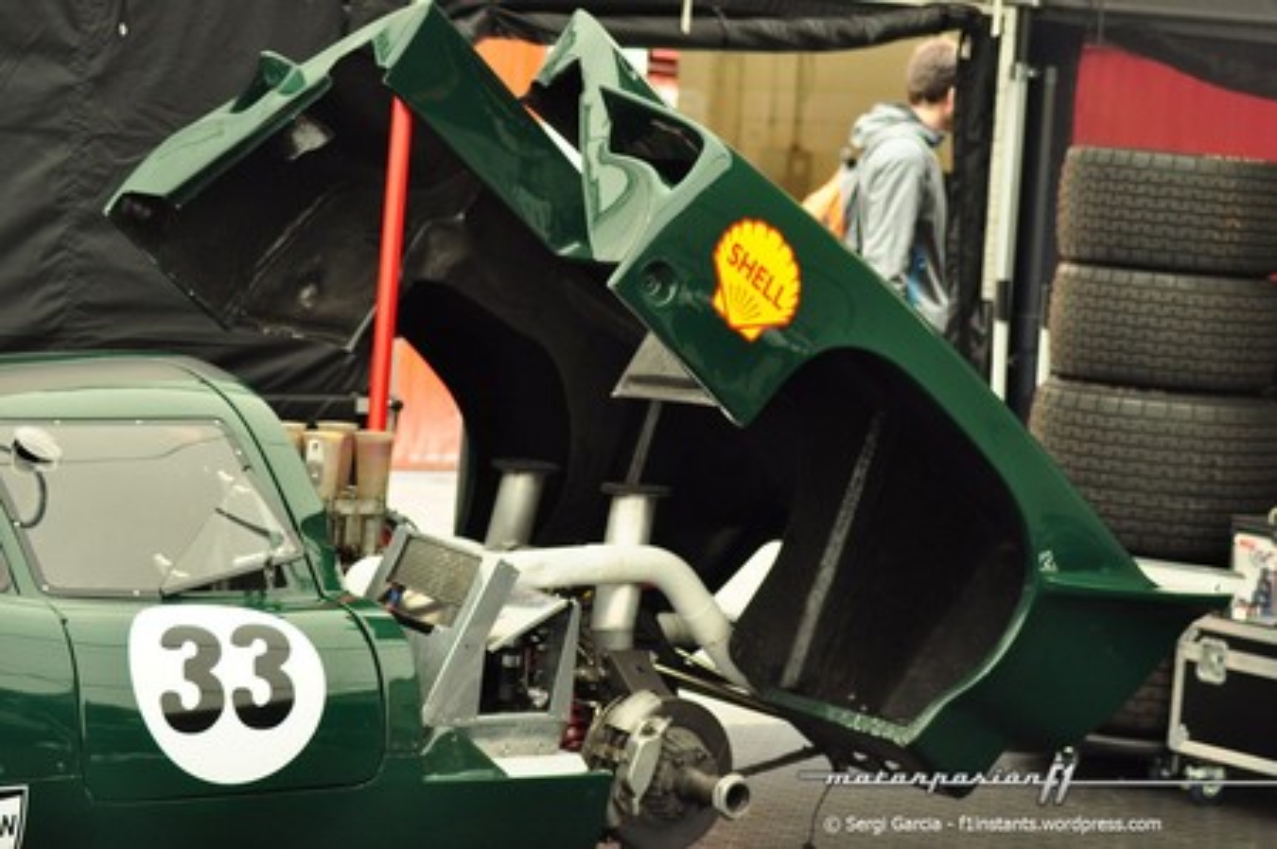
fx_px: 3720
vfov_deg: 13.0
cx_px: 638
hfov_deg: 19.5
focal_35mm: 105
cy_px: 424
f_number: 5.6
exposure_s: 1/100
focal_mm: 70
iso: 640
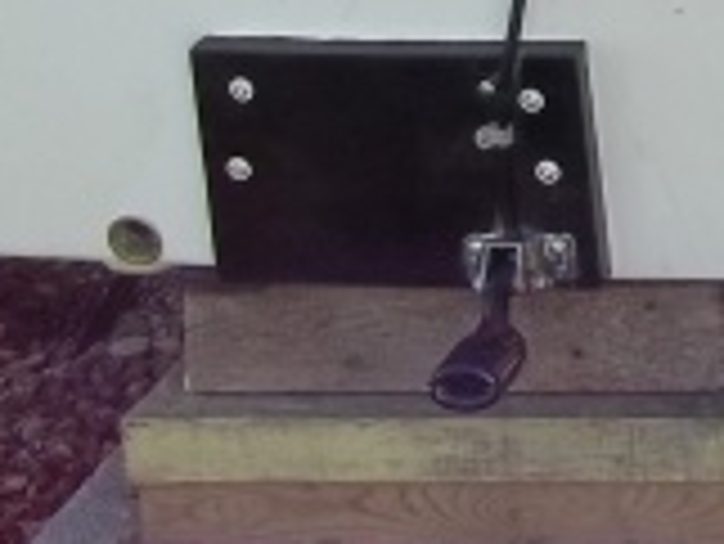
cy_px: -508
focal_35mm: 159
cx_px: 1300
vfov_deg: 8.9
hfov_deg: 11.5
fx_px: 3328
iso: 64
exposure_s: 1/250
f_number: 2.9
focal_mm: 5.7
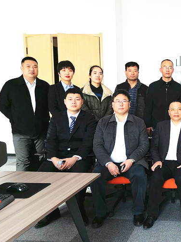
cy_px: 124
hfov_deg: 32.1
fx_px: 286
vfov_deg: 45.8
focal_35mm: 41
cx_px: 184
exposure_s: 1/100
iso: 64
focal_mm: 5.3
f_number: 1.8
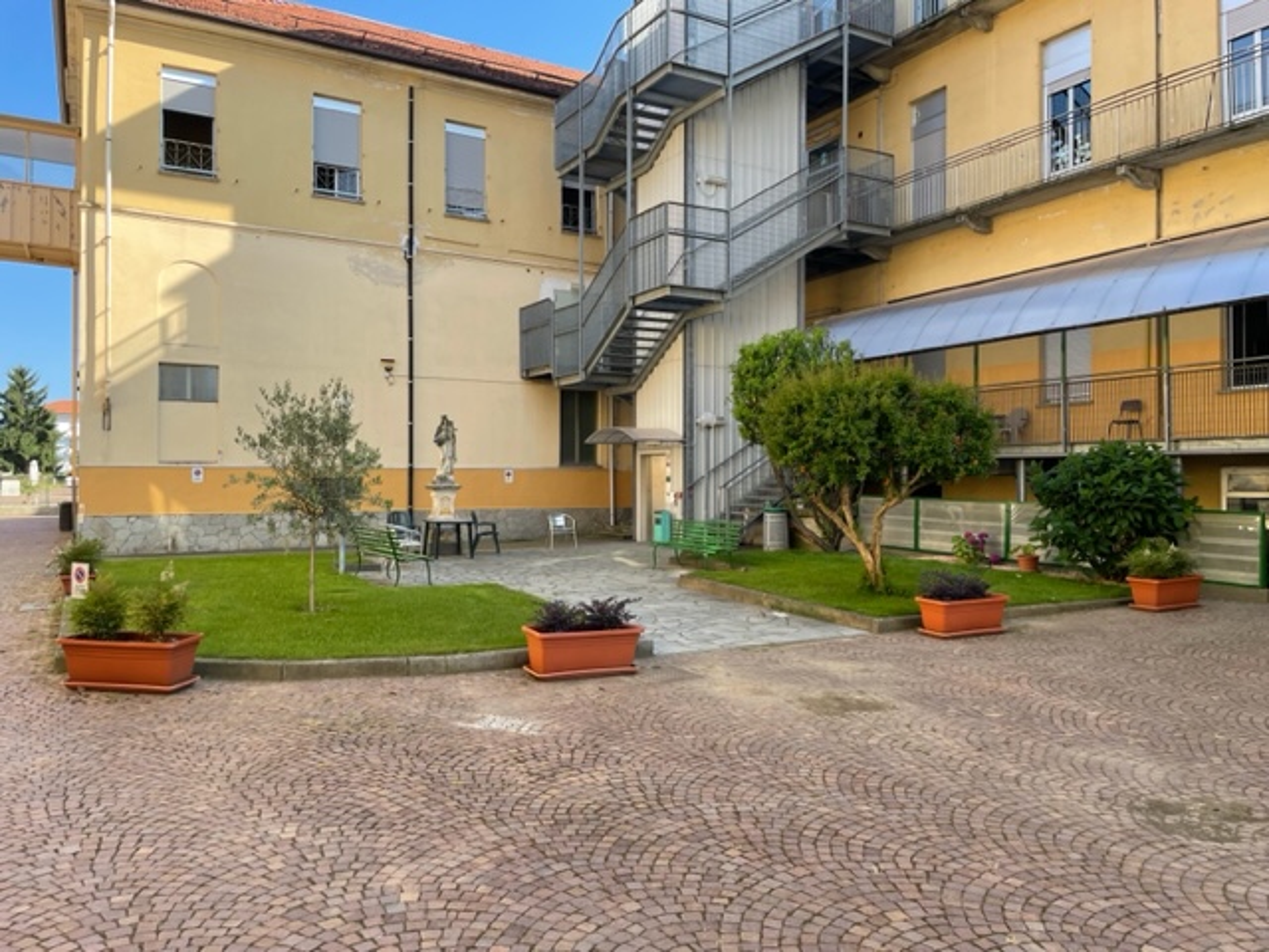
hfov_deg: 67.3
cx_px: 634
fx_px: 953
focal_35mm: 26
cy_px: 476
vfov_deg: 53.1
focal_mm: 4.2
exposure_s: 1/569
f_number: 1.6
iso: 32
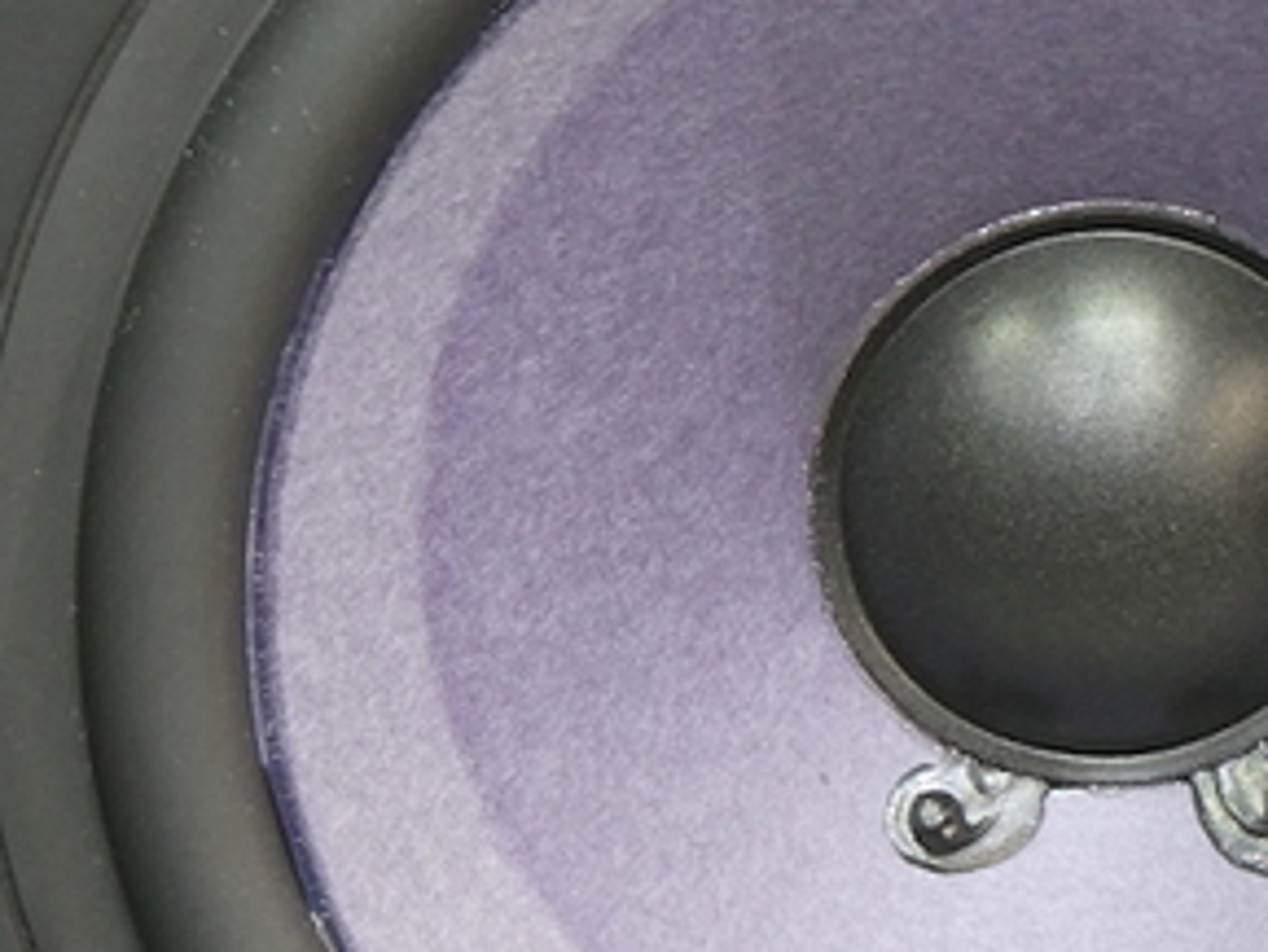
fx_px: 24333
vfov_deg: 2.2
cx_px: 1071
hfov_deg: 3.0
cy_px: 978
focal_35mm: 664
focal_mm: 35.8
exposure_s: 1/3.2
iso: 200
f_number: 5.6
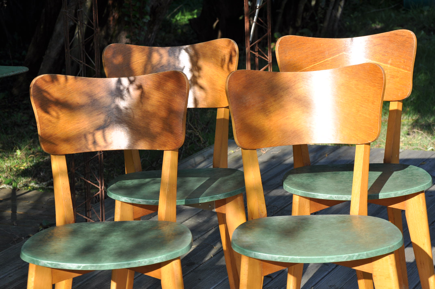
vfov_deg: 13.0
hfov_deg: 19.5
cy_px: 144
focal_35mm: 105
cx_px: 218
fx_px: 1267
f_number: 9.5
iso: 250
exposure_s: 1/350
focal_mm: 70
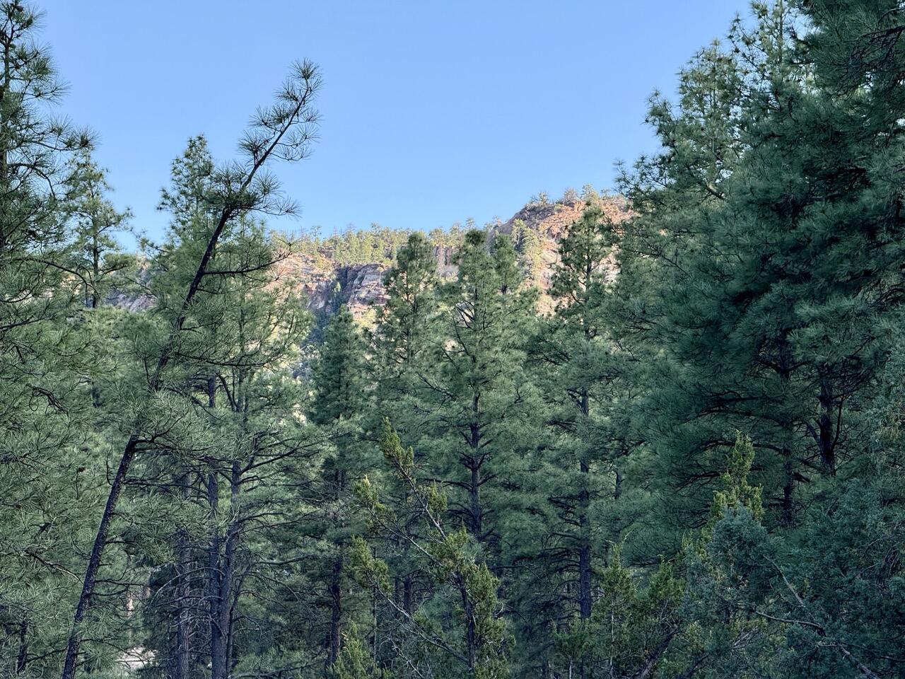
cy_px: 340
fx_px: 3137
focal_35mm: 120
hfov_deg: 16.4
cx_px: 452
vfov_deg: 12.3
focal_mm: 15.66
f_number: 2.8
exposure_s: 1/387
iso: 50
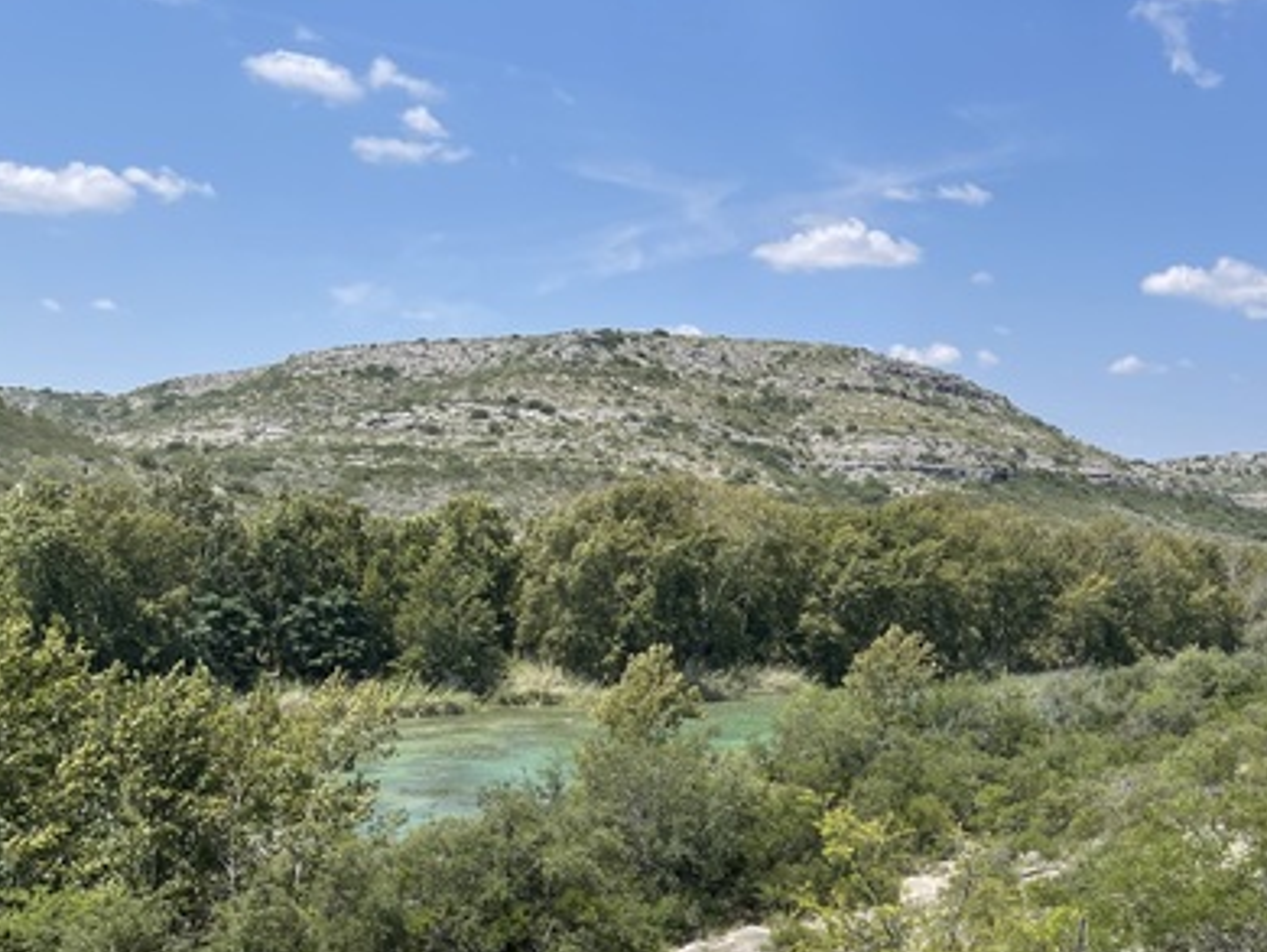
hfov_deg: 44.9
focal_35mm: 41
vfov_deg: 34.1
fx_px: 1502
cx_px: 864
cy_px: 764
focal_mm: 5.1
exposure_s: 1/2857
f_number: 1.6
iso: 32
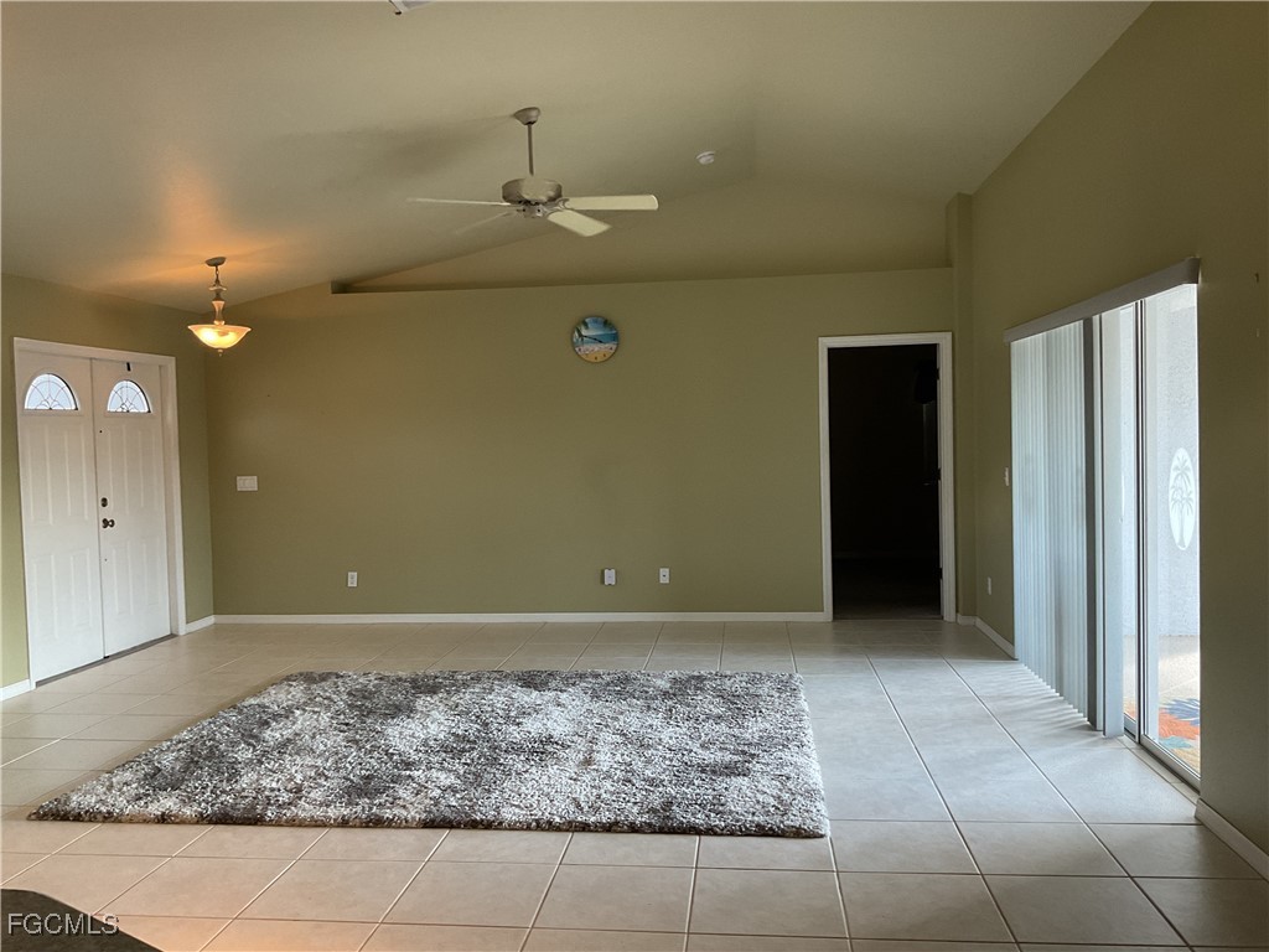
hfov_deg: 61.7
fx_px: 1063
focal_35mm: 29
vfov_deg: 48.2
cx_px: 634
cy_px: 476
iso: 100
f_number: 1.8
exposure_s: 1/60
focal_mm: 3
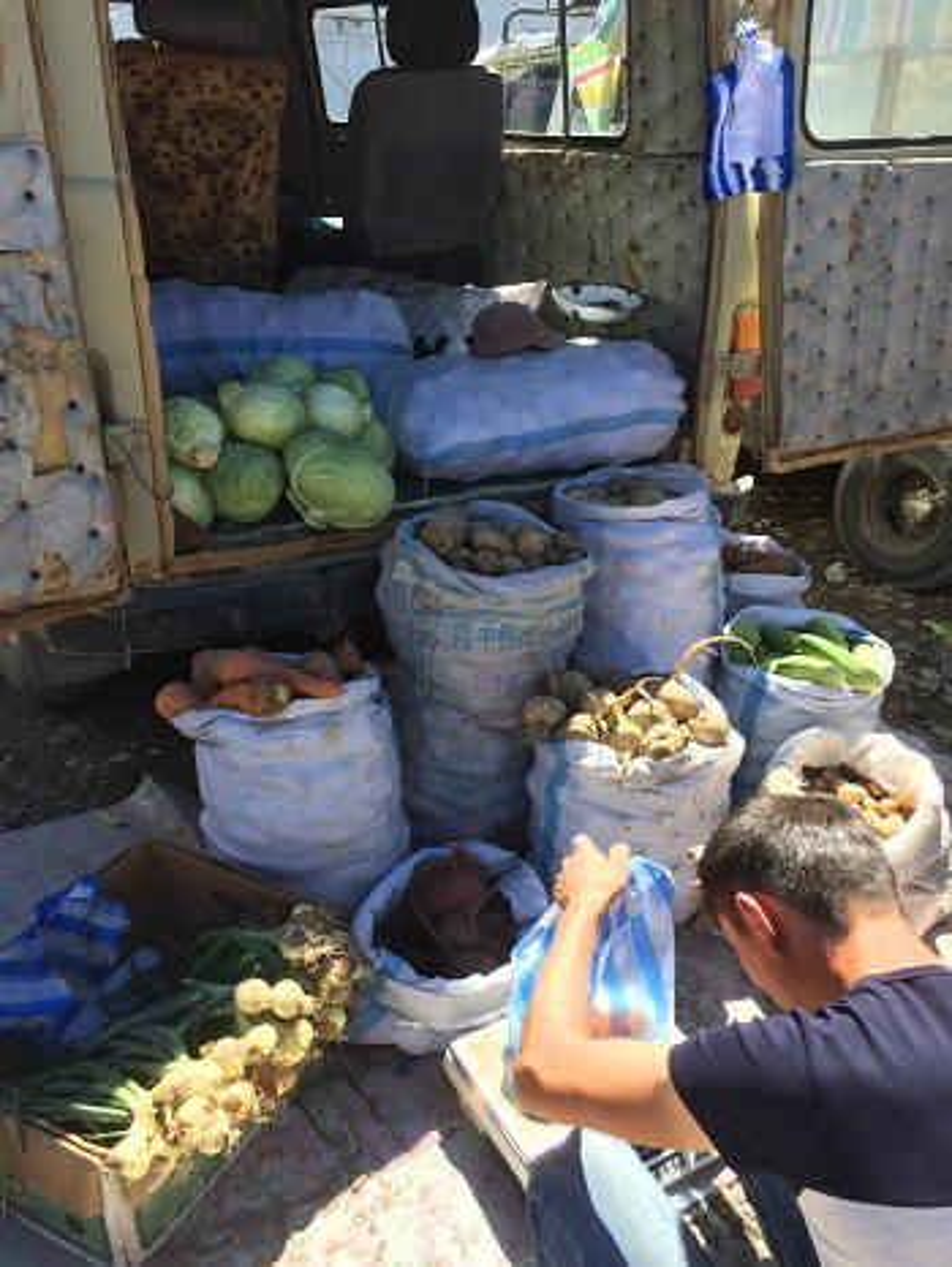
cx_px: 476
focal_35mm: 29
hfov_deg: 48.3
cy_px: 634
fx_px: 1062
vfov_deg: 61.6
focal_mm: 4.15
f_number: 2.2
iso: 32
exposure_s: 1/707
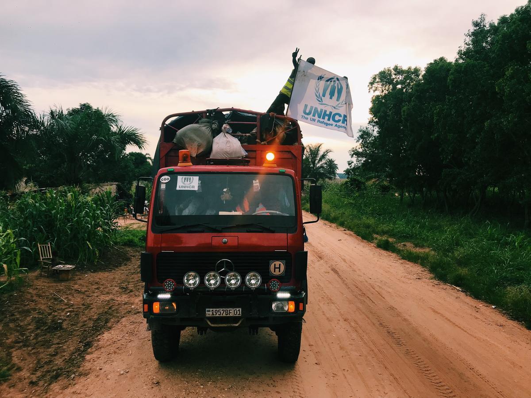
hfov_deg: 63.4
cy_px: 199
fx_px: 430
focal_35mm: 28
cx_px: 266
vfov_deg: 49.7
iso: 20
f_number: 1.8
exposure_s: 1/778
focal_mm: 3.99
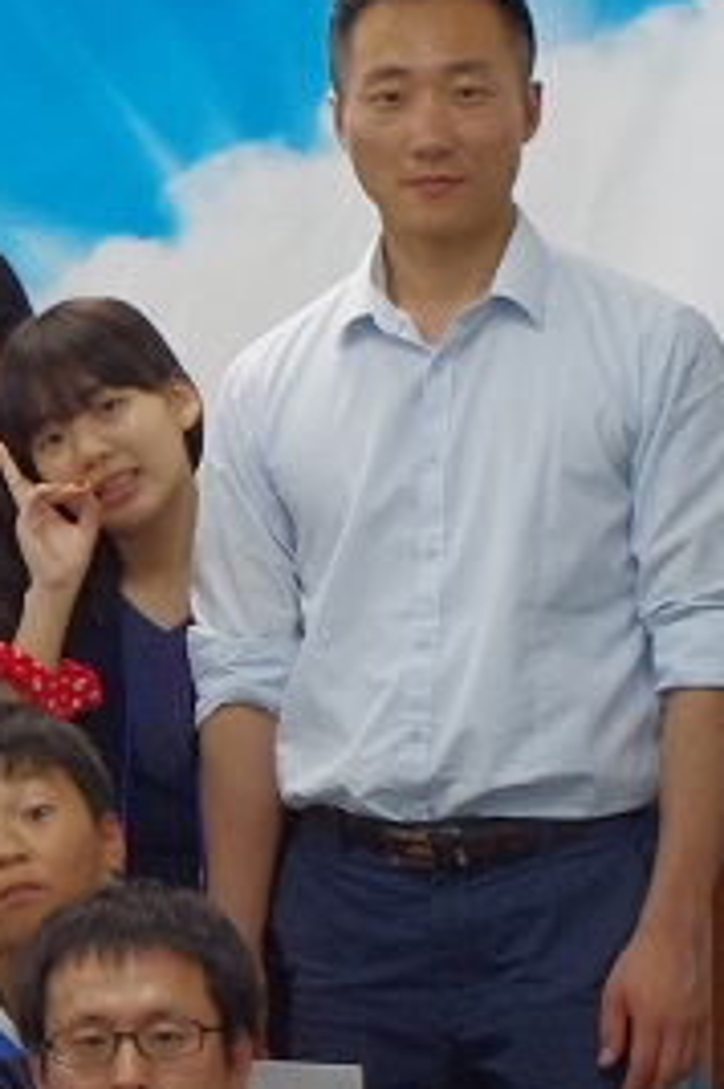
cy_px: 544
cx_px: -1163
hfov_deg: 6.2
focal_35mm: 208
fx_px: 6290
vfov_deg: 9.9
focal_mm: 35
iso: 800
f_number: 5
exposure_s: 1/80
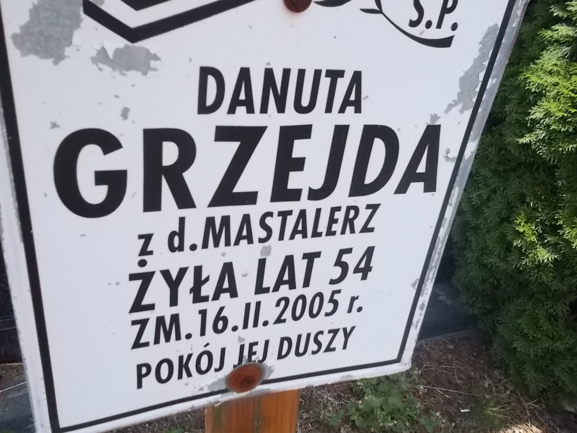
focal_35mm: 29
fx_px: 483
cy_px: 202
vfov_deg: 48.2
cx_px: 270
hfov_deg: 61.6
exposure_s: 1/400
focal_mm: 4.6
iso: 400
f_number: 8
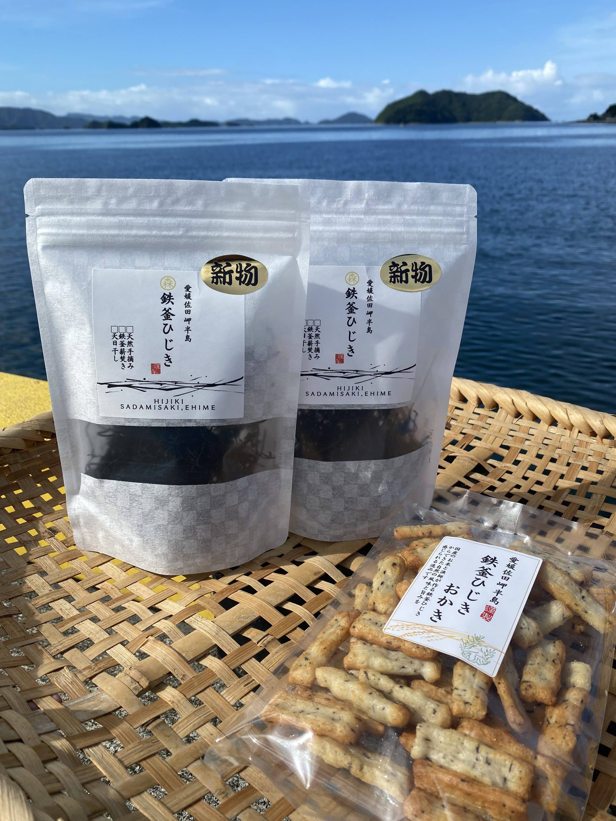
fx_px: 617
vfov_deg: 67.3
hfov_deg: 53.1
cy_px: 410
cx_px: 308
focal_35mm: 26
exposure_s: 1/3401
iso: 32
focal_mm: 4.25
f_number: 1.8
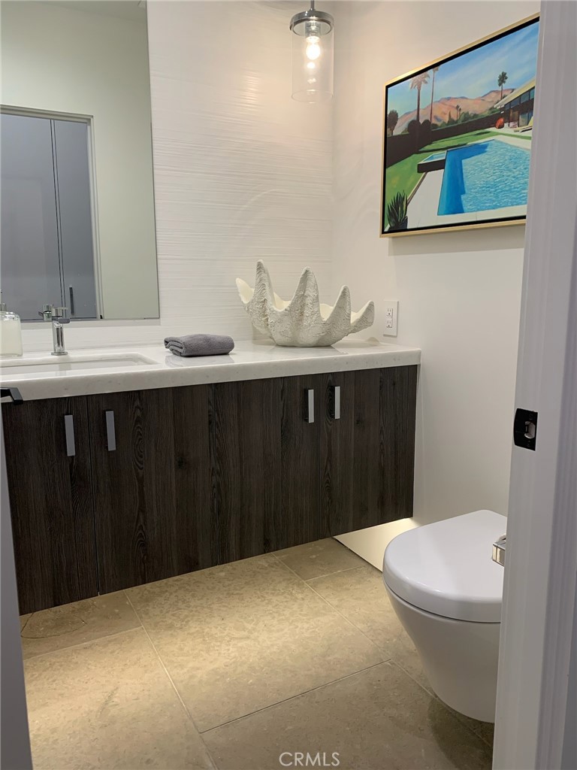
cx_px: 288
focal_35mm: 26
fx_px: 578
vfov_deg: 67.3
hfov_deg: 53.1
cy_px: 385
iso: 100
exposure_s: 1/60
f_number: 1.8
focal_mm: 4.25
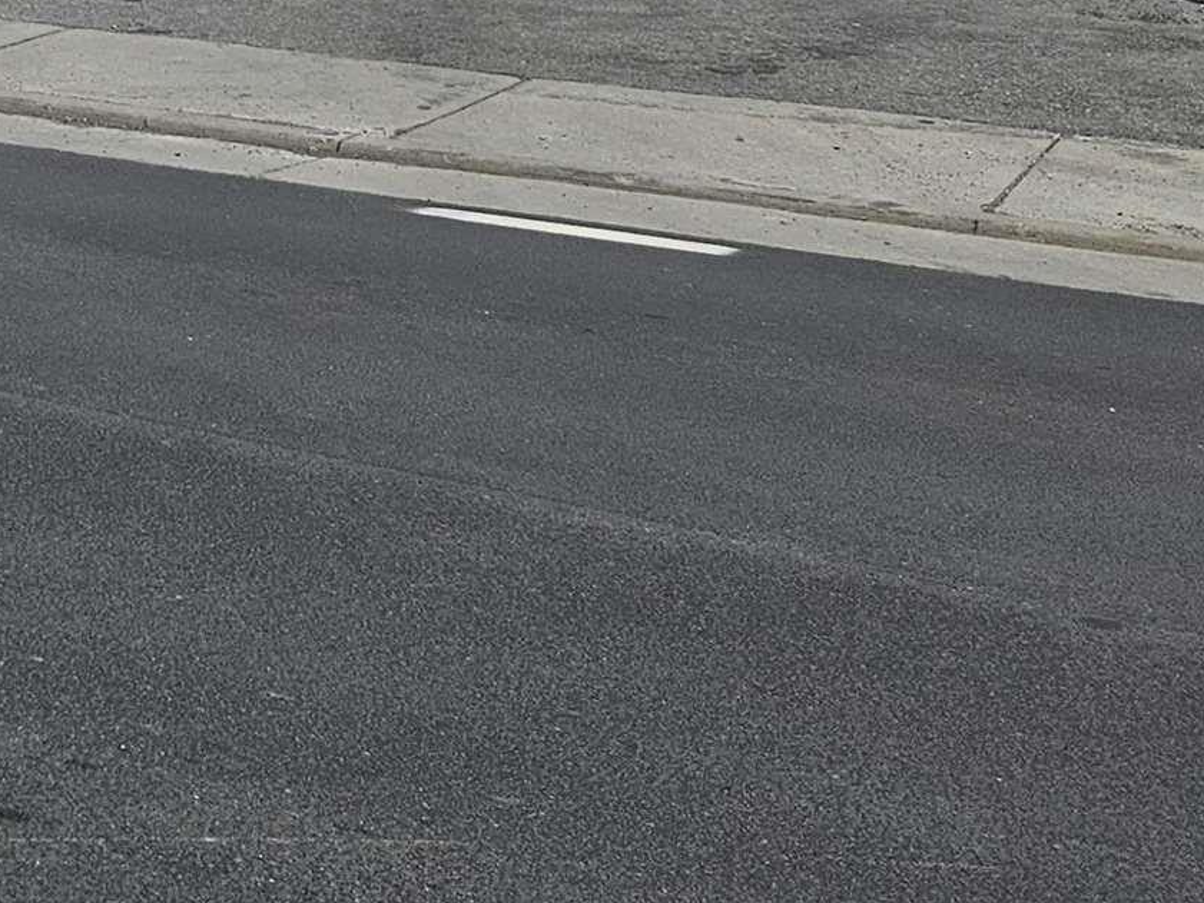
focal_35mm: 84
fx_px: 2922
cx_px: -740
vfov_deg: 15.9
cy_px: -514
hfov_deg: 19.4
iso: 25
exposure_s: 1/1258
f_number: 1.8
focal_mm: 5.4
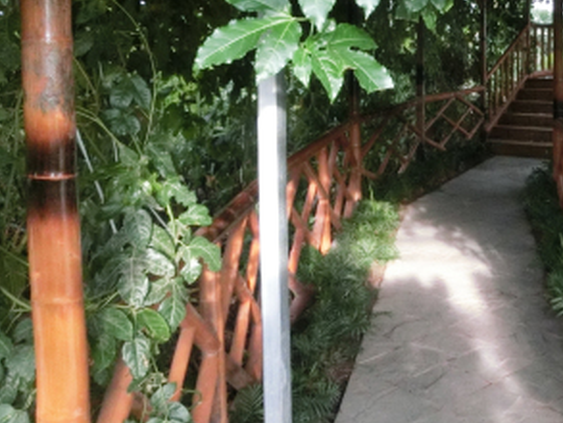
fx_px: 732
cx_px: 482
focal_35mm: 45
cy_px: 67
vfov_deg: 31.1
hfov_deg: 39.7
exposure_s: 1/60
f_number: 3
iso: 640
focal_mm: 4.24
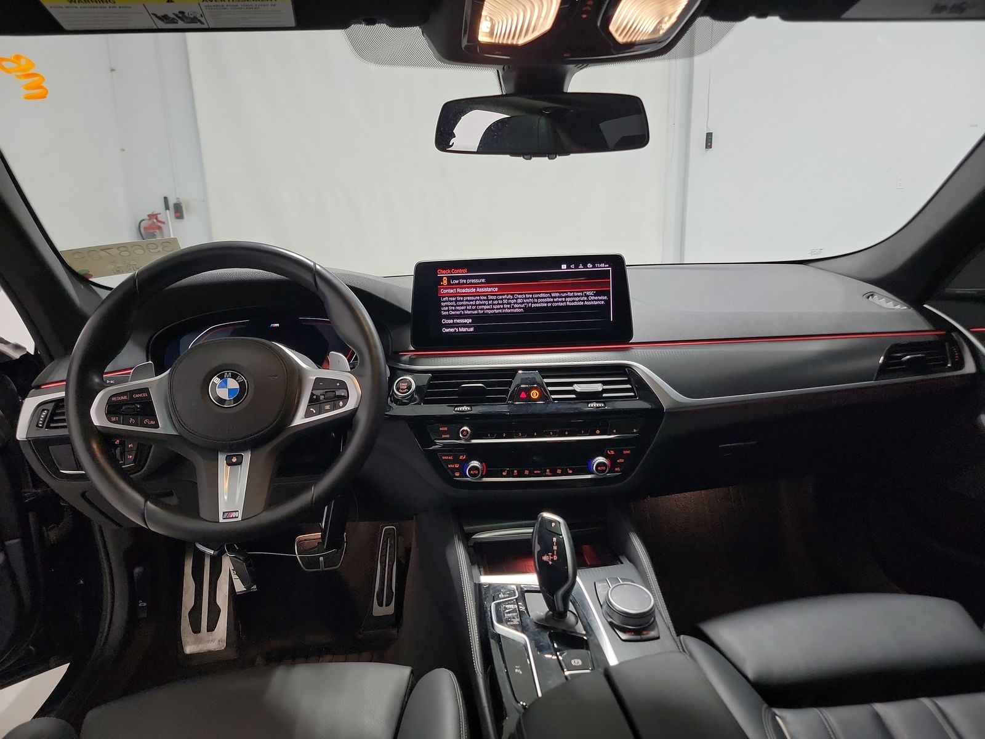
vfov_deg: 56.8
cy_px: 370
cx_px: 492
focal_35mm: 24
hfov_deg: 71.6
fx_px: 683
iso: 459
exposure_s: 1/59
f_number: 1.8
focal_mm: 6.7
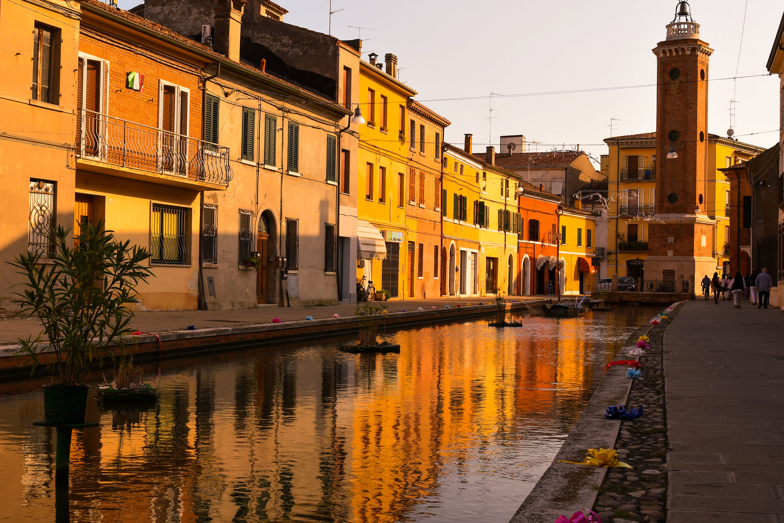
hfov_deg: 37.9
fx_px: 1143
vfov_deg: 25.8
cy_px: 262
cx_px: 392
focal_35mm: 52
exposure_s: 1/200
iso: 400
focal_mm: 35
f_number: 16
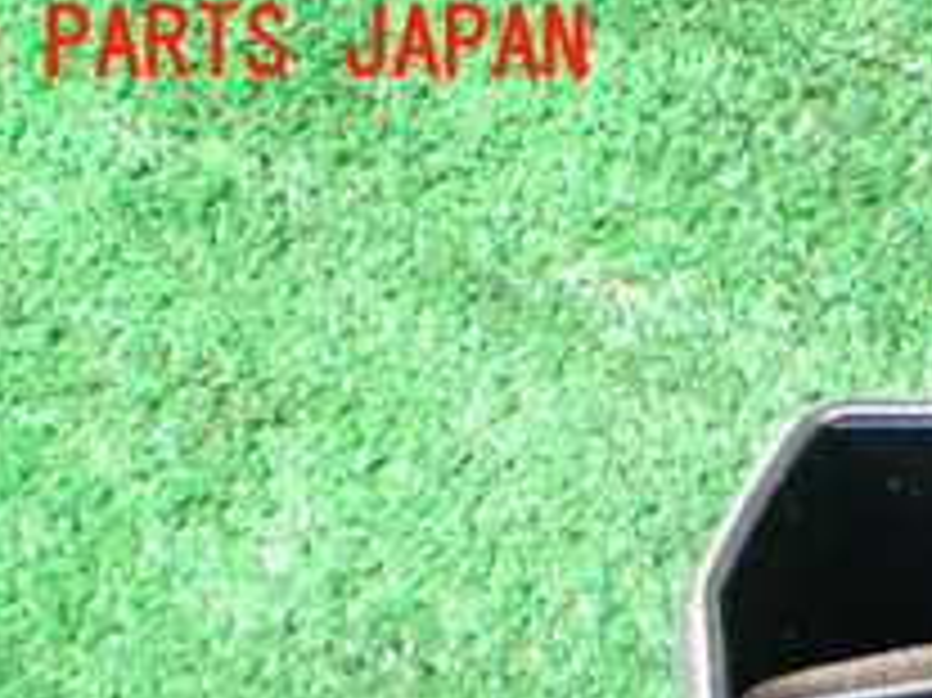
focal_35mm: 87
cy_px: 1004
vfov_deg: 15.8
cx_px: 1121
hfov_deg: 21.0
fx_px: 2341
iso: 800
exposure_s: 1/100
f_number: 2.3
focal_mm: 5.4
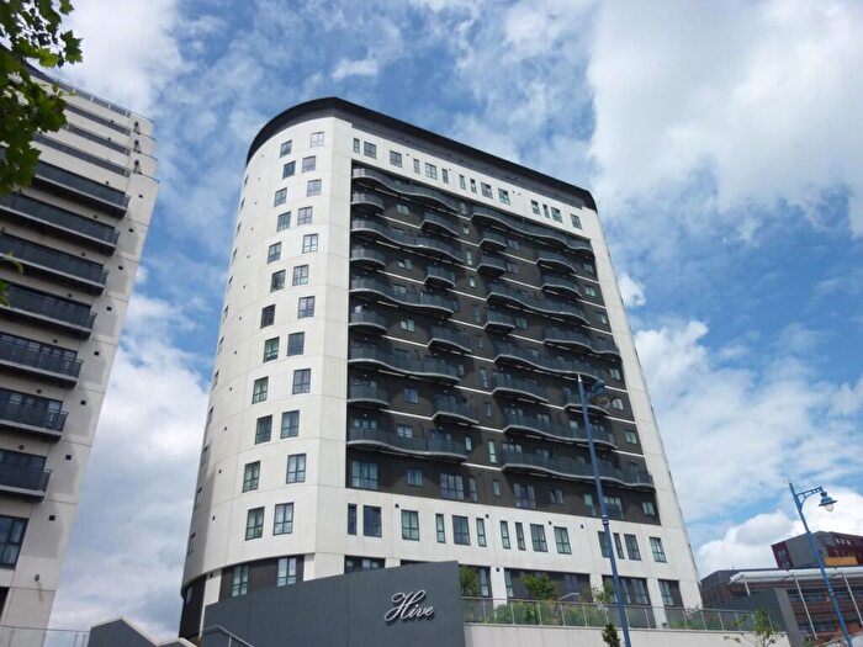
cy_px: 324
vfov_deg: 54.9
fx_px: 623
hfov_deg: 69.4
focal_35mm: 25
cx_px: 432
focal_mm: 4.5
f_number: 10
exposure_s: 1/200
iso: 100
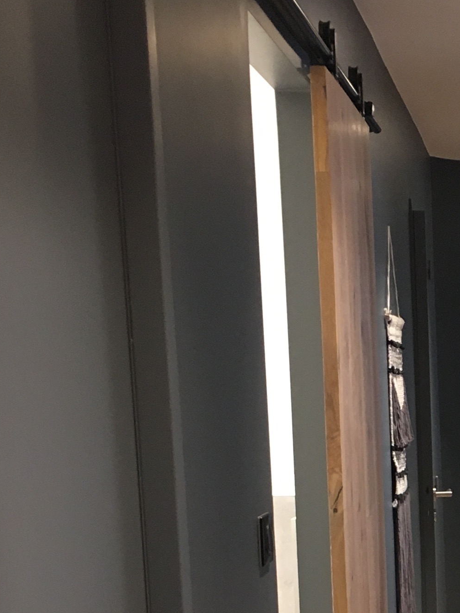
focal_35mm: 88
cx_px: 588
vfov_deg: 21.3
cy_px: 652
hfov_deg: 16.0
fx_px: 1559
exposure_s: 1/33
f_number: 2.2
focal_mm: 4.15
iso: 125
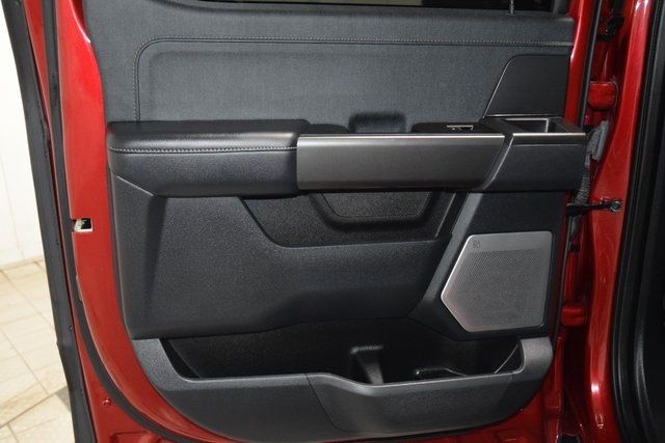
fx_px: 693
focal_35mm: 38
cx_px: 332
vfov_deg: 35.5
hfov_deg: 51.3
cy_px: 222
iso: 3200
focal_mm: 25
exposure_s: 1/80
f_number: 3.8
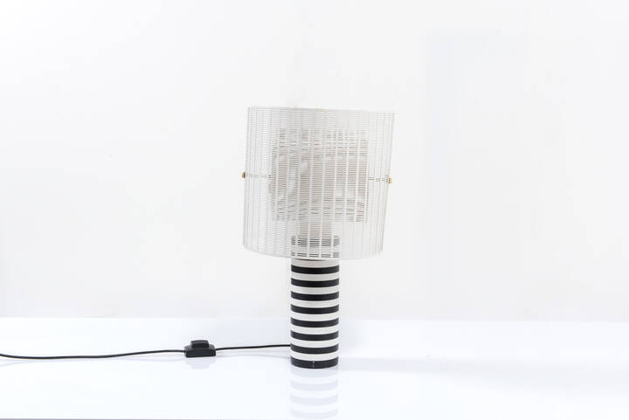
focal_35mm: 52
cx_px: 314
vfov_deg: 26.0
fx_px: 909
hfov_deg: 38.2
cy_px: 210
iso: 100
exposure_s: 1/160
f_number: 14
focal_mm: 52
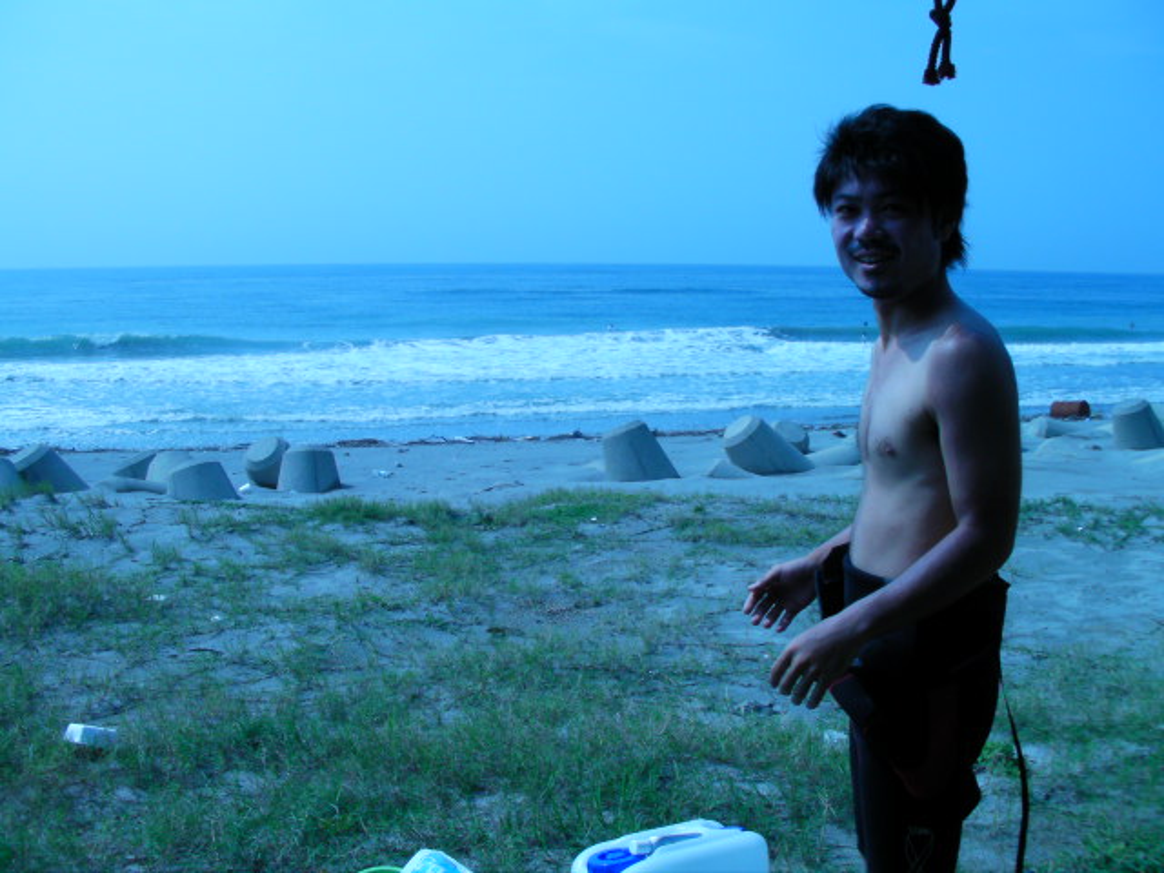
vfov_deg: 37.7
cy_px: 436
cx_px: 582
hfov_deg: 49.0
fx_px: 1278
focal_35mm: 38
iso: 50
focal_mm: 6.3
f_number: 4.5
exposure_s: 1/542
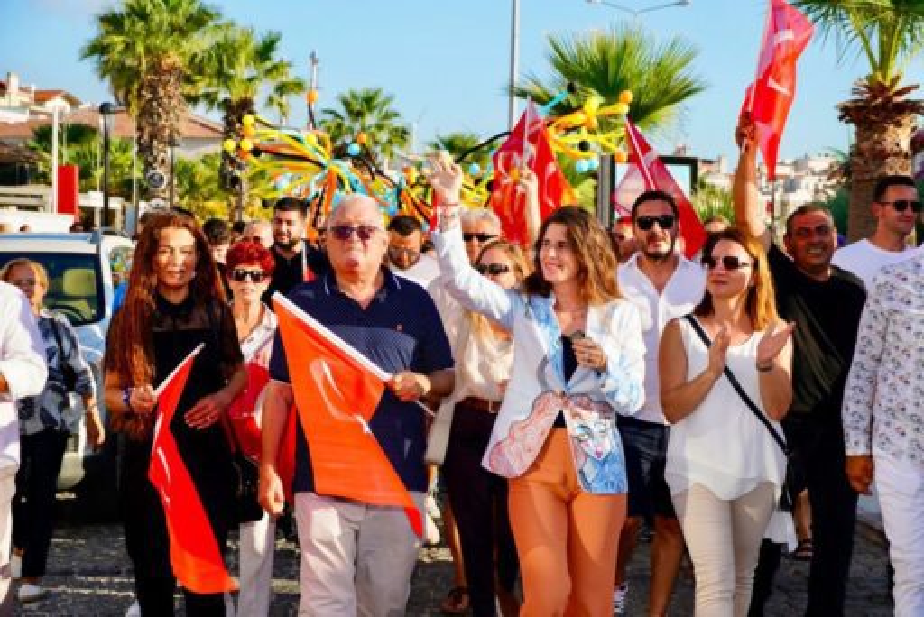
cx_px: 462
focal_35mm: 63
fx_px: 1618
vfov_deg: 21.6
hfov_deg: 31.9
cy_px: 308
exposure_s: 1/1000
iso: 320
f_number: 5
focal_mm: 42
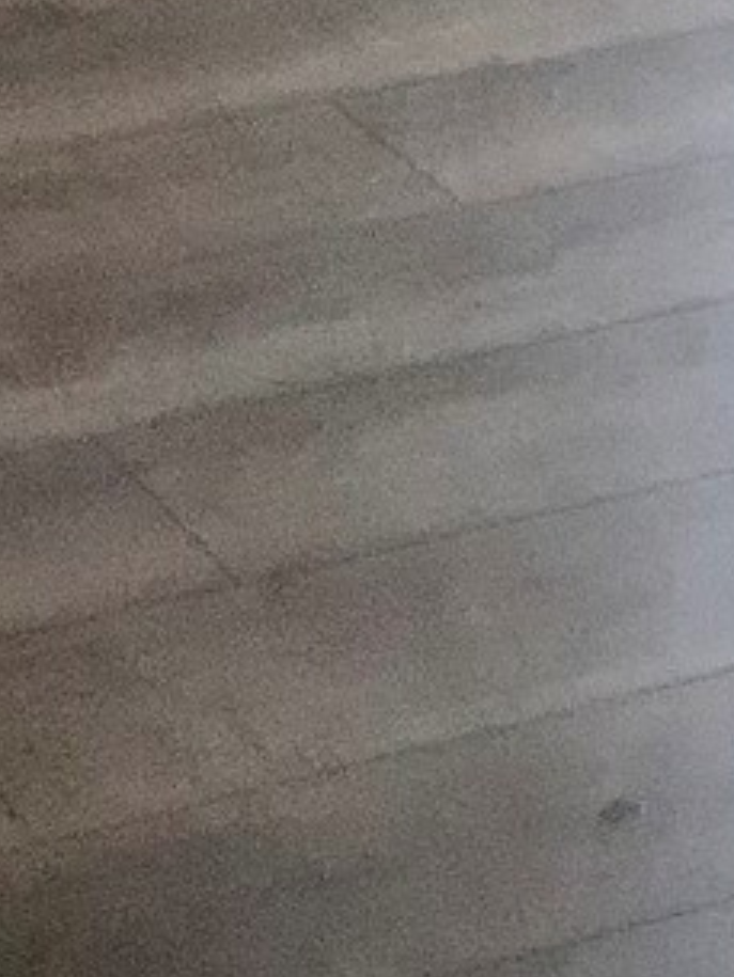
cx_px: 718
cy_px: -1009
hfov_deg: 7.1
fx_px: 5876
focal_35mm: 208
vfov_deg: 8.9
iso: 64
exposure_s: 1/60
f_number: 2.4
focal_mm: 3.3
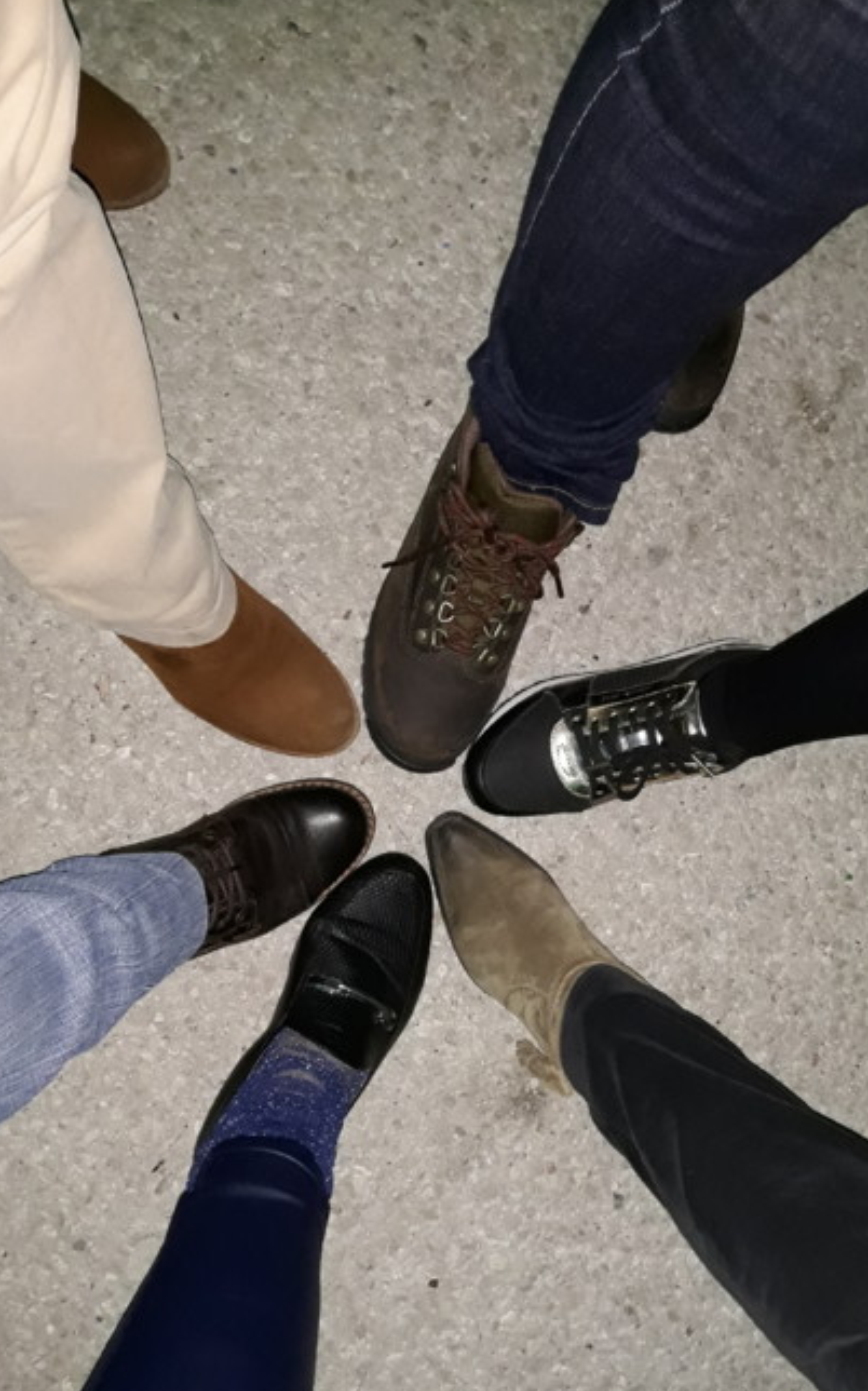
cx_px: 538
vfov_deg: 59.5
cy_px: 767
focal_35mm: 32
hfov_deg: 39.2
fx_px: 1212
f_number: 1.7
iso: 200
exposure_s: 1/50
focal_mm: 3.71
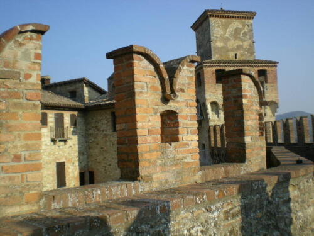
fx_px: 345
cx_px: 157
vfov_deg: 37.7
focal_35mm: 38
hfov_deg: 49.0
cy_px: 118
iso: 50
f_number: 4.6
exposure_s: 1/318
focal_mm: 6.3
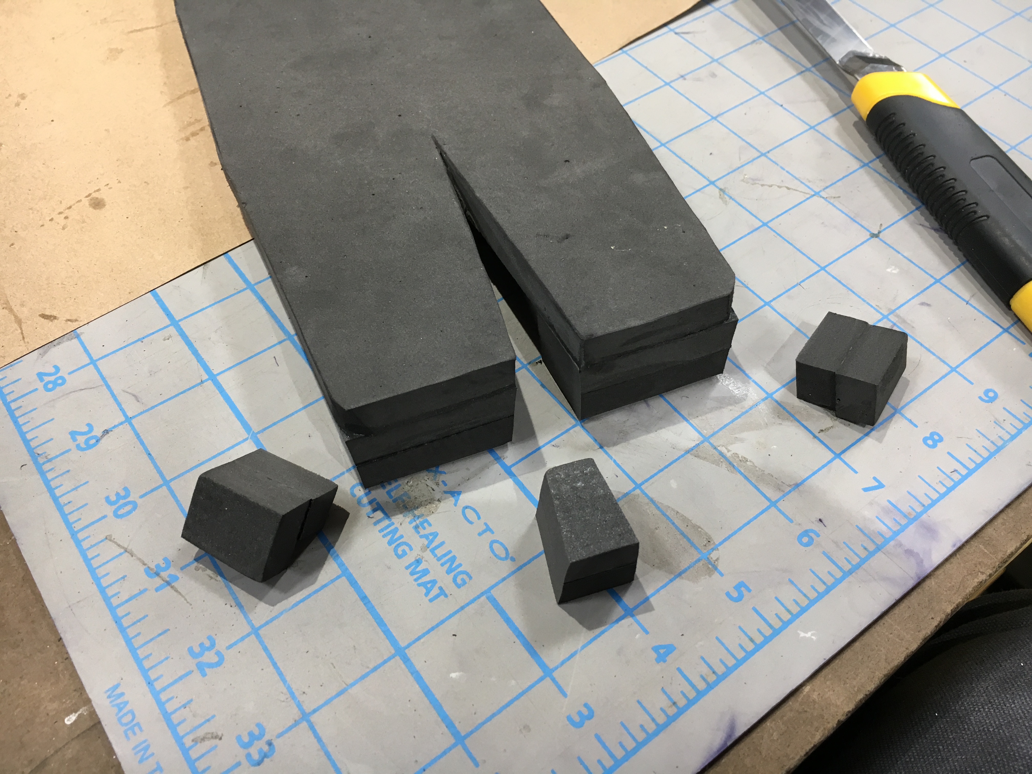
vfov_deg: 48.2
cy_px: 387
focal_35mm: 29
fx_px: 865
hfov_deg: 61.7
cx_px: 516
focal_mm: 4.15
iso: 40
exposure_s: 1/30
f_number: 2.2
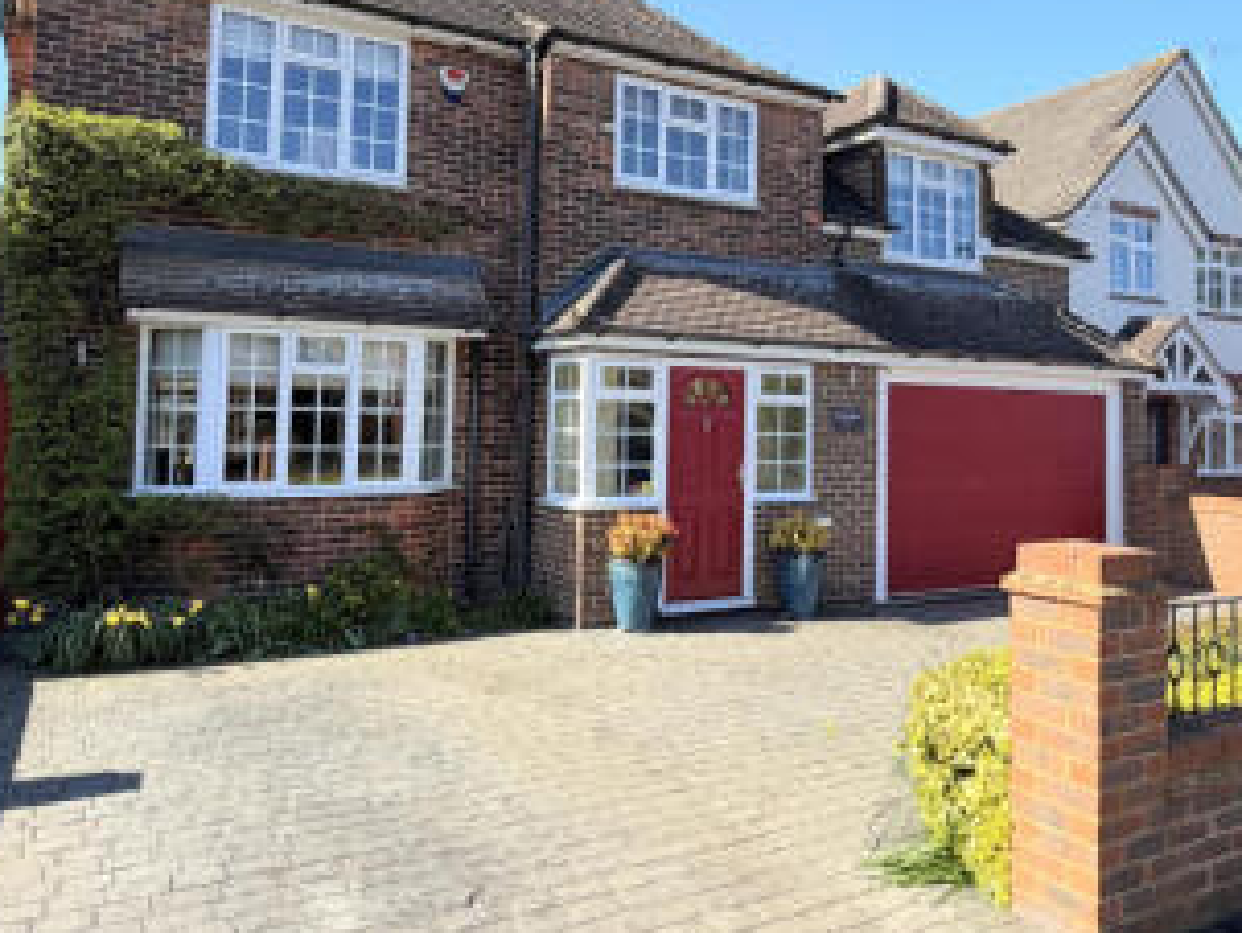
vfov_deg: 50.5
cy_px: 310
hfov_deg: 65.3
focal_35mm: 27
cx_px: 611
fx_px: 970
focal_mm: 2.22
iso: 40
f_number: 2.2
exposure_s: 1/760
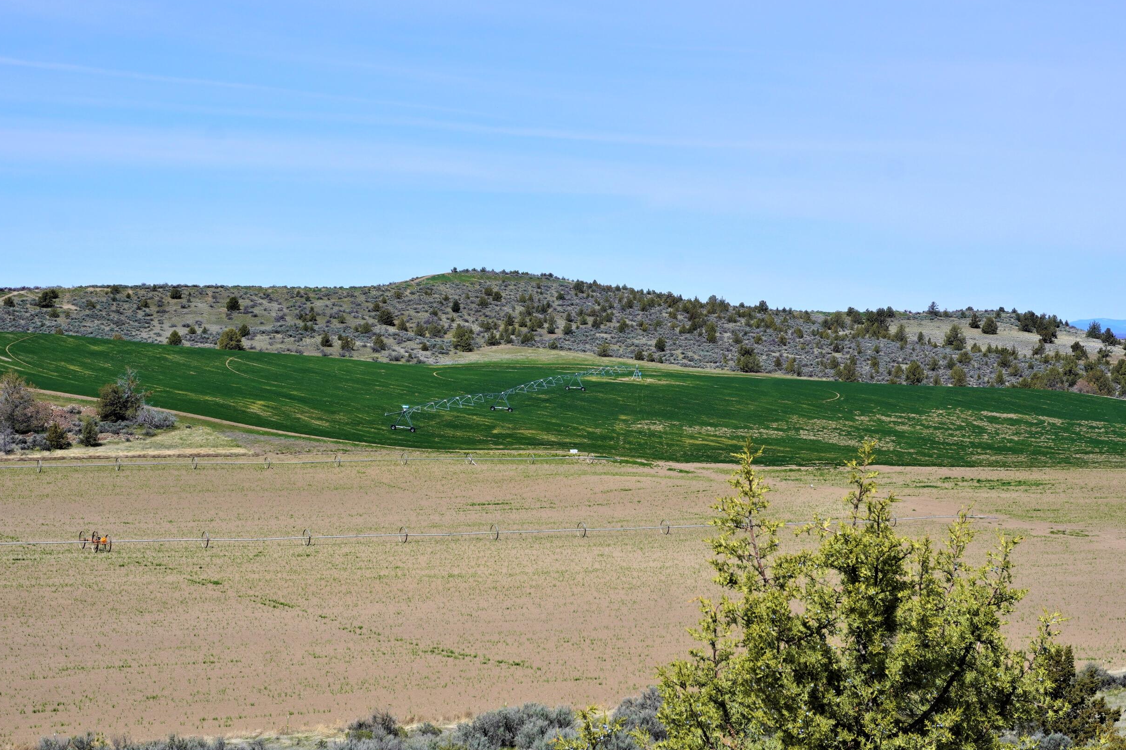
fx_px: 1970
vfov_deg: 21.5
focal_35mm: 63
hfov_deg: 31.9
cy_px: 315
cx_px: 596
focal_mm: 34
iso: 100
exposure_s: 1/200
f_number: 11
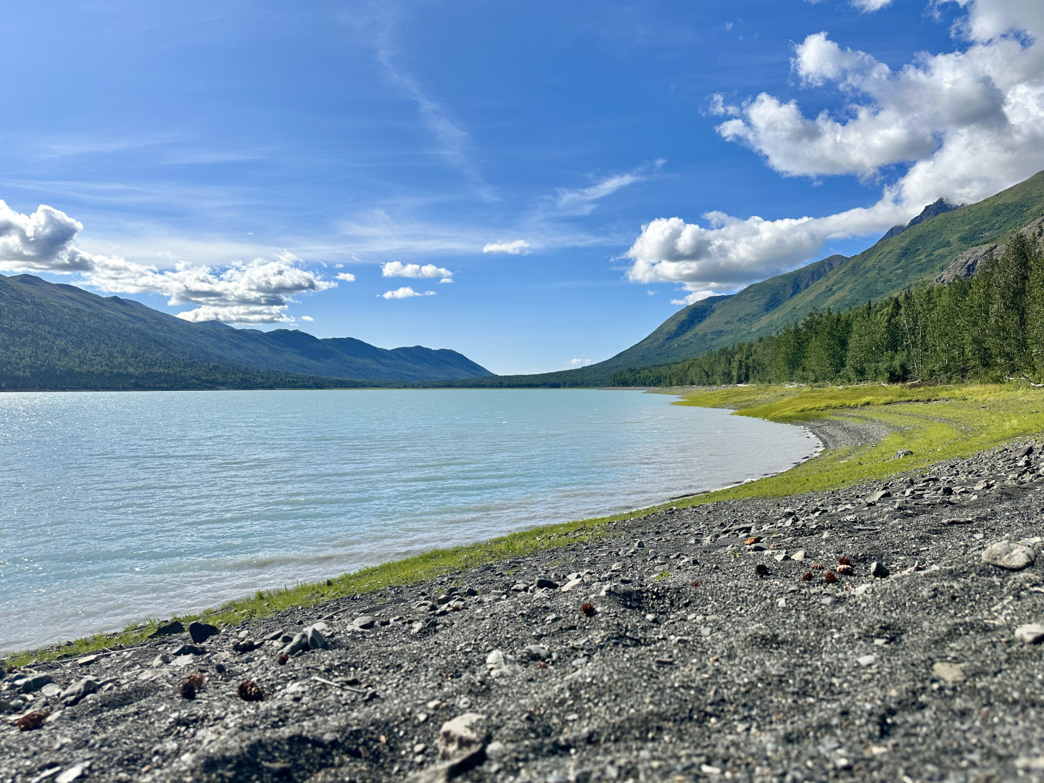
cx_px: 536
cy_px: 390
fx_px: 754
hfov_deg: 69.4
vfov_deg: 54.9
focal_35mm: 25
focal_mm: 6.9
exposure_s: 1/7576
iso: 80
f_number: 1.8
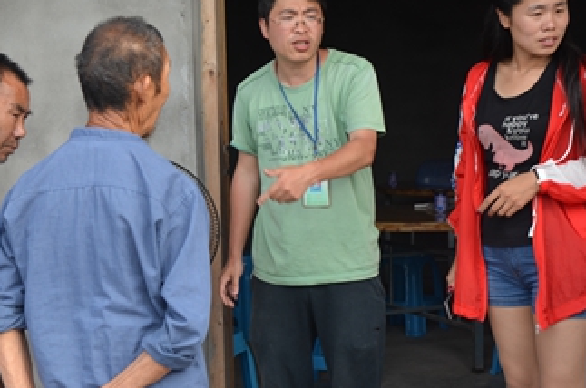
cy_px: 229
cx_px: 263
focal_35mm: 79
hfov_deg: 25.7
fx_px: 1283
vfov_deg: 17.2
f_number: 5.6
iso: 200
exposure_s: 1/125
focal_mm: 34
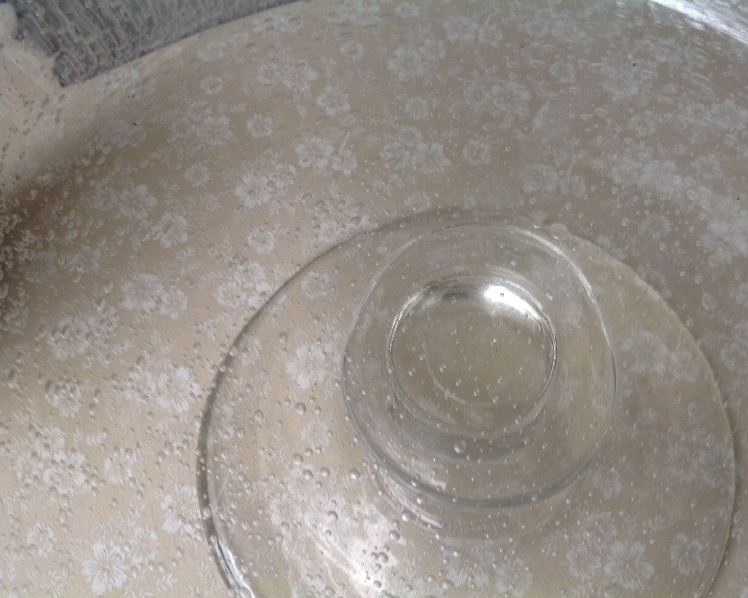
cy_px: 301
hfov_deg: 49.0
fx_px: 819
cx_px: 405
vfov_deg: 40.1
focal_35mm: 37
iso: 80
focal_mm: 4.28
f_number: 2.4
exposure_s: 1/15
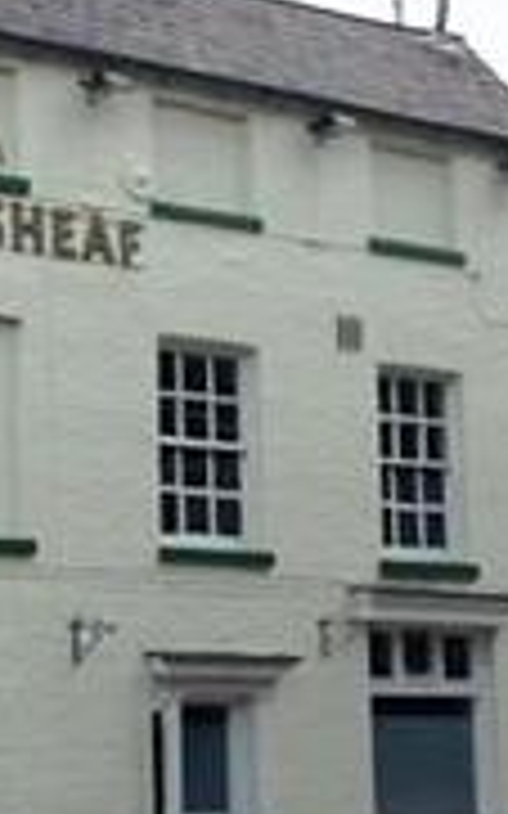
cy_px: 477
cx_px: -65
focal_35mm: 109
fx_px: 2416
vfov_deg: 19.1
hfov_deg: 11.8
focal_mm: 4.28
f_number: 2.4
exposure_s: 1/1453
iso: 50
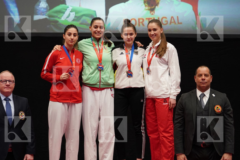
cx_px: 114
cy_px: 79
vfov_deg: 11.8
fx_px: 773
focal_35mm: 116
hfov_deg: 17.6
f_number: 2.8
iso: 2500
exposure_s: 1/1000
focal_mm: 109
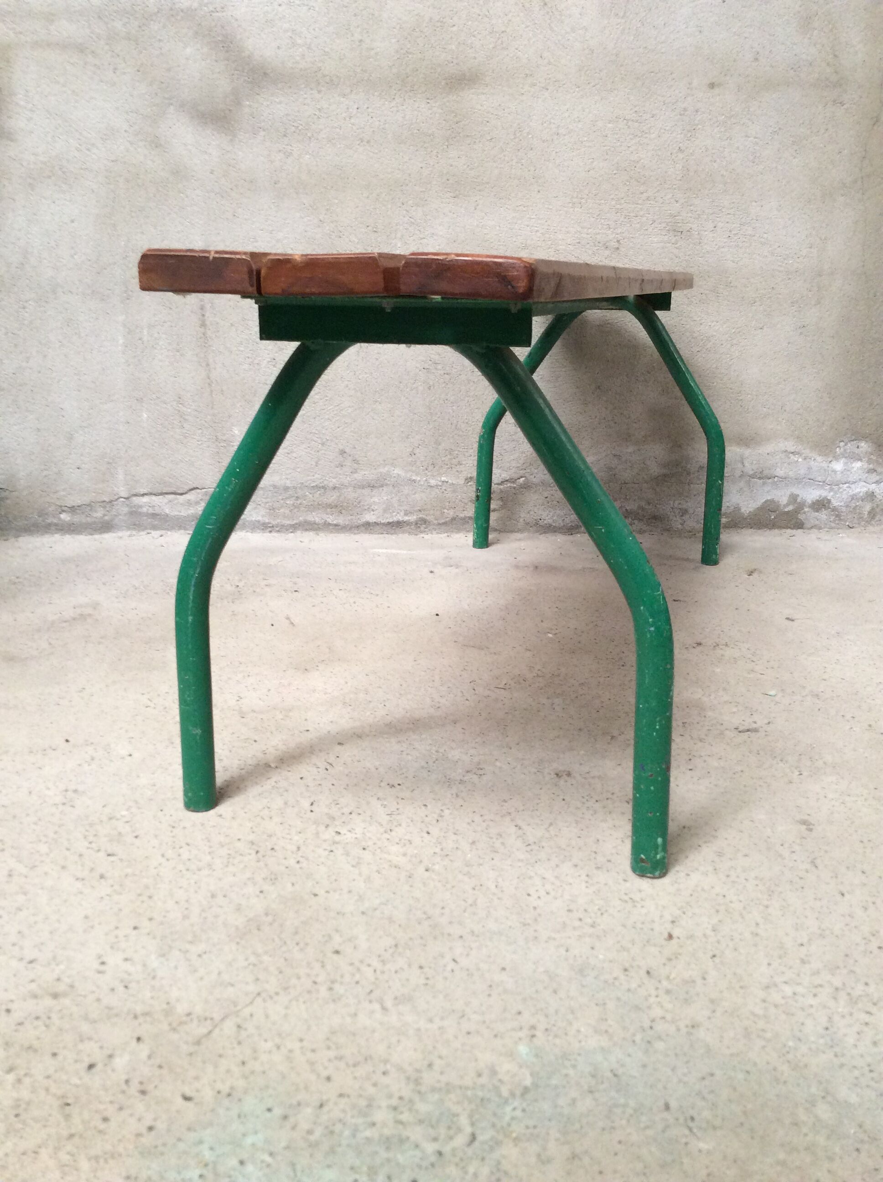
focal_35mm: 32
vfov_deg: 56.9
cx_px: 442
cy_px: 591
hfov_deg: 44.1
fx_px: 1091
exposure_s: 1/25
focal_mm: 3.3
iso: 125
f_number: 2.4
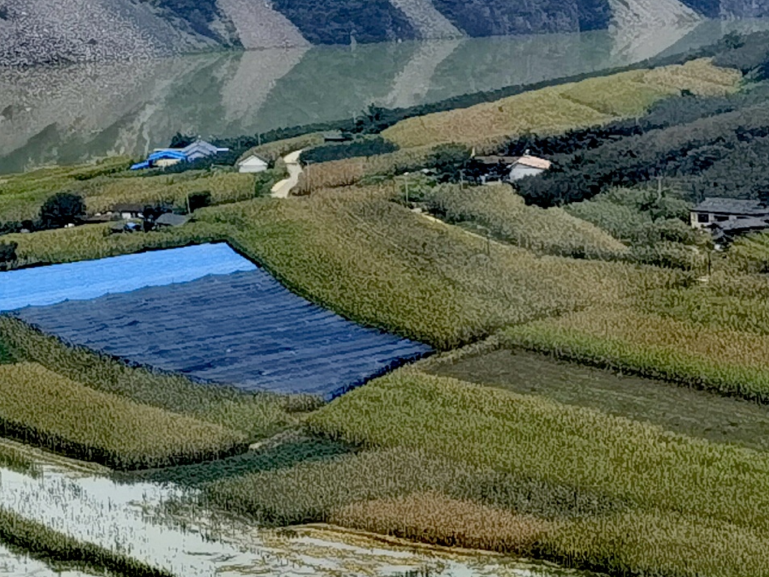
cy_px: -210
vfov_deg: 9.9
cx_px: -365
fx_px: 3267
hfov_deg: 12.8
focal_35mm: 147
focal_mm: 6.67
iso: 50
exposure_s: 1/3817
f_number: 1.9
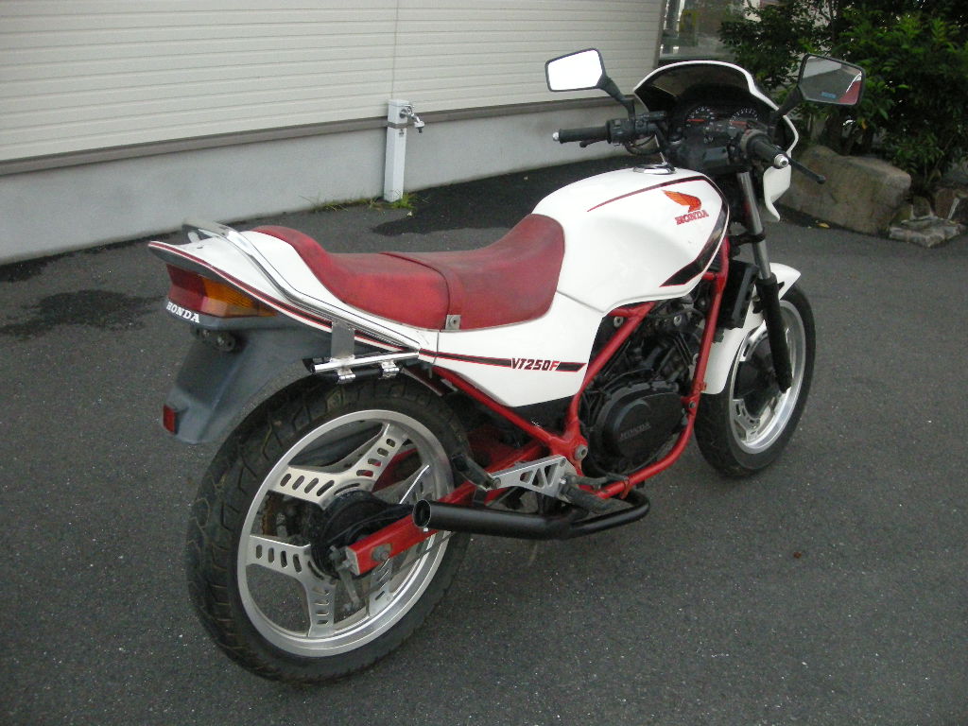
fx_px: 979
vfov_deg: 40.7
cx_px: 484
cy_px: 363
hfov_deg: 52.6
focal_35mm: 35
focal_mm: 5.7
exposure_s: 1/659
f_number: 5.7
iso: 400
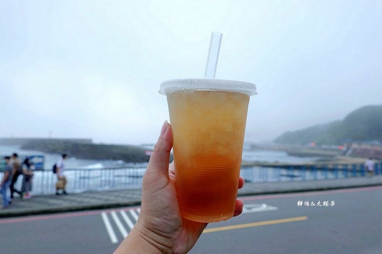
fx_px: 255
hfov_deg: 73.8
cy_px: 127
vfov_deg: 53.1
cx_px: 191
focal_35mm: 24
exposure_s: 1/60
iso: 125
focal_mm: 9
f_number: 2.8
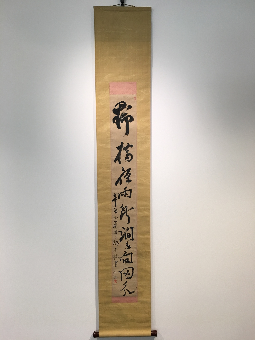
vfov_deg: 61.7
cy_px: 170
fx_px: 285
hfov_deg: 48.2
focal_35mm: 29
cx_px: 128
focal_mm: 4.15
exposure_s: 1/30
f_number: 2.2
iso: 32
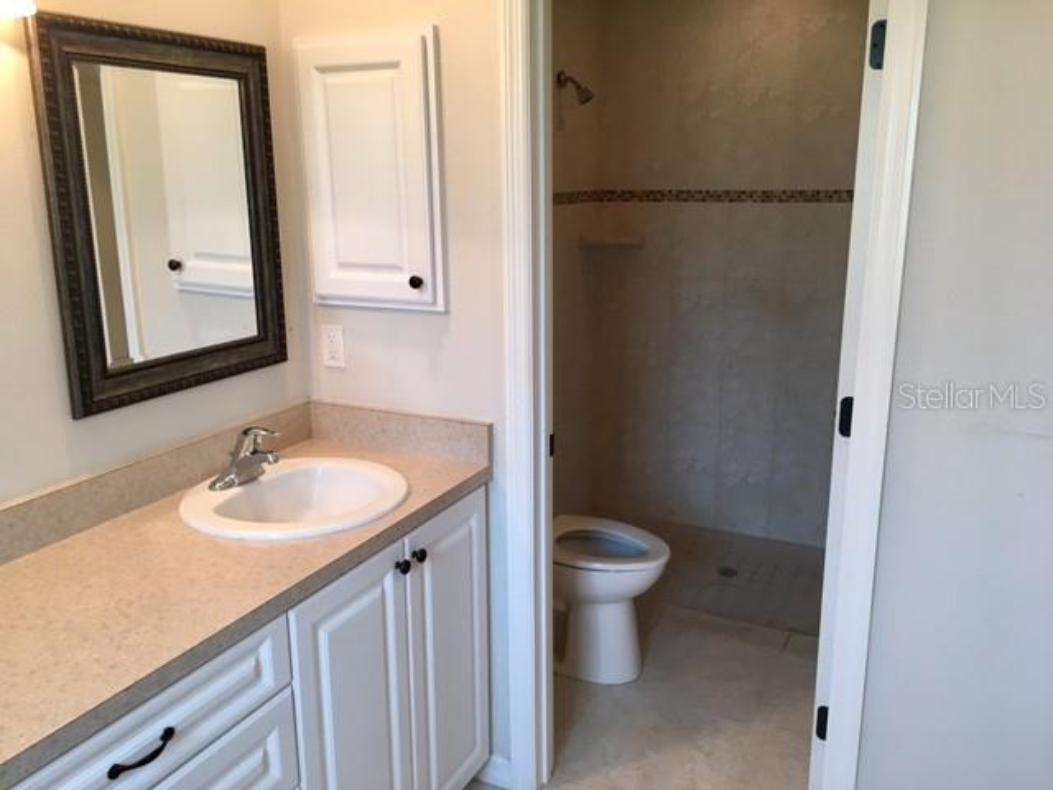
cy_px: 395
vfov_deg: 48.2
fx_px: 882
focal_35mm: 29
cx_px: 526
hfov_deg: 61.7
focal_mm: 4.15
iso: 50
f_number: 2.2
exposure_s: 1/30
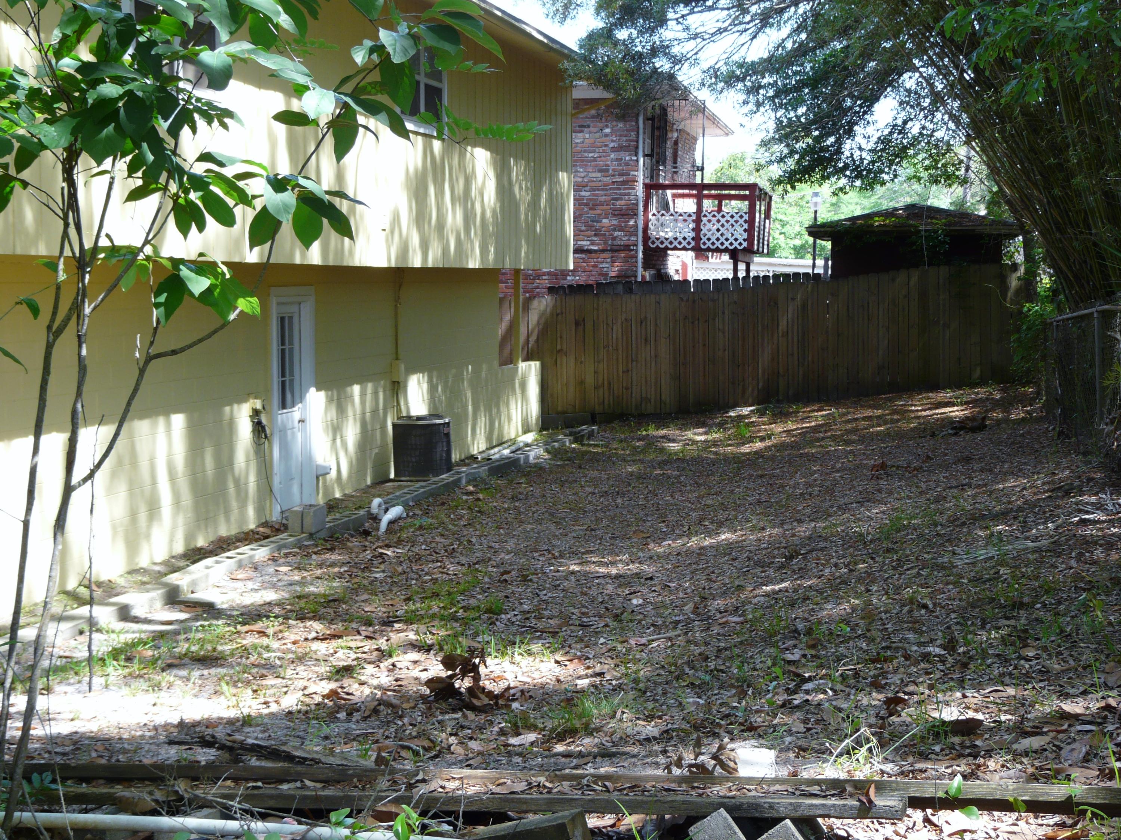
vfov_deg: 28.0
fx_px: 1684
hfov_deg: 36.8
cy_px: 420
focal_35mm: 52
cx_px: 560
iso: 100
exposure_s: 1/125
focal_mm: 8.5
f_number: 3.2
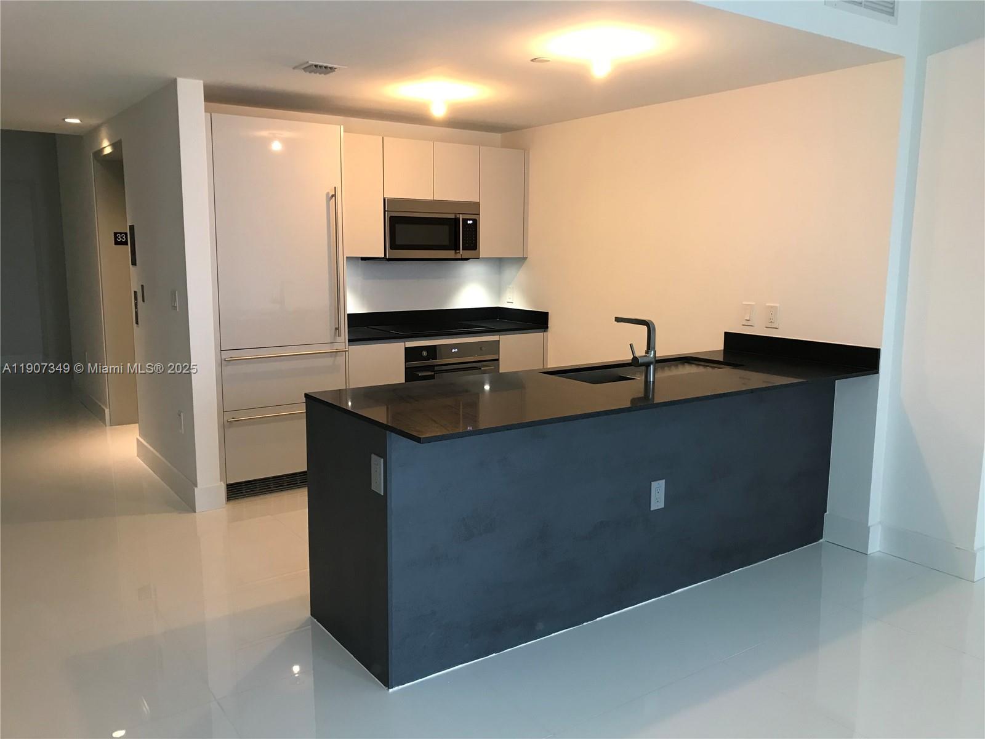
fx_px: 797
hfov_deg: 63.4
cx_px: 492
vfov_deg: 49.7
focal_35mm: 28
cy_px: 370
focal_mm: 3.99
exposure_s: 1/20
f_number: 1.8
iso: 40
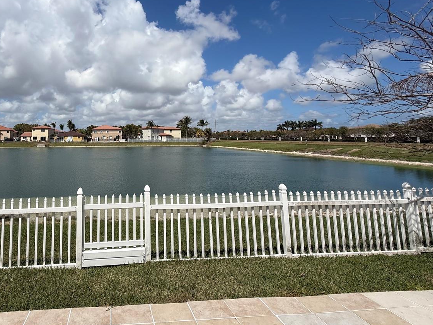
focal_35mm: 20
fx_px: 250
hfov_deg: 78.1
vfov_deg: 64.3
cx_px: 132
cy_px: 109
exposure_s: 1/6173
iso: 50
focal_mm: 2.22
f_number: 2.2
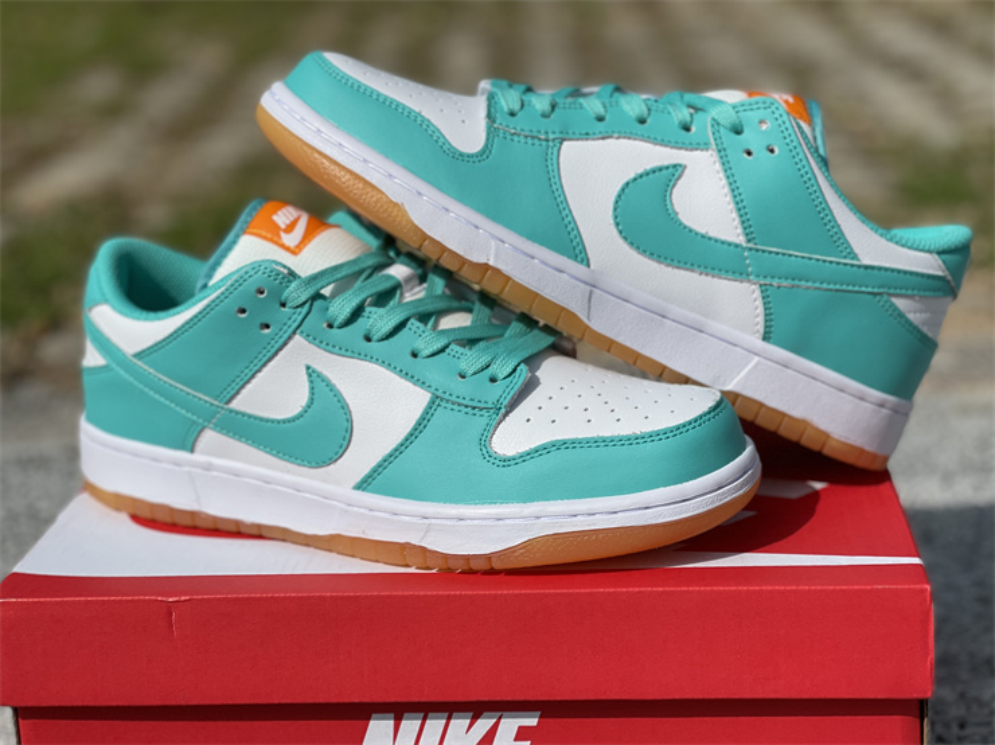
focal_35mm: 64
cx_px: 498
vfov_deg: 22.9
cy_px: 372
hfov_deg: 30.3
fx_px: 1838
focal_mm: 7.5
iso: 32
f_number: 2.2
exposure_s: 1/5000
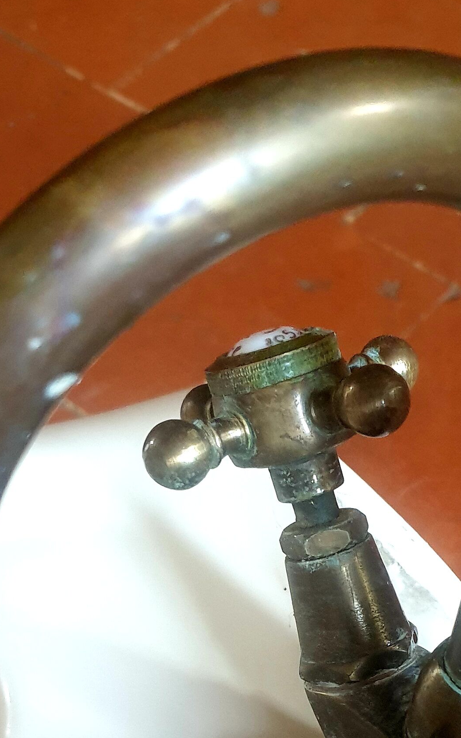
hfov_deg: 19.6
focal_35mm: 66
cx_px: 349
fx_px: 1327
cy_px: 674
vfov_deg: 29.7
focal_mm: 4.3
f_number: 1.5
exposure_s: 1/32
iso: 250
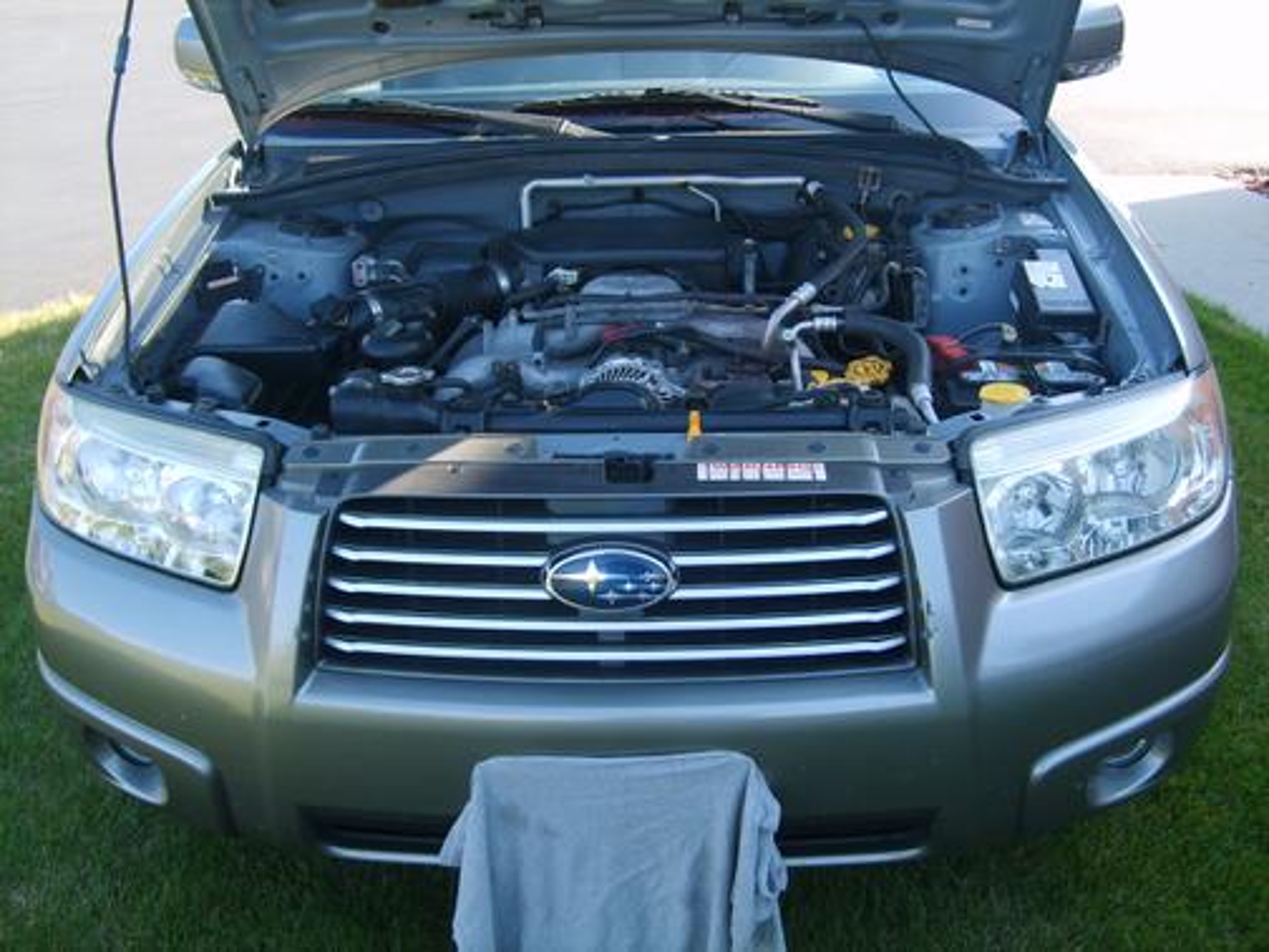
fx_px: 1283
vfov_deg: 40.7
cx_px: 634
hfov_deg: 52.6
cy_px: 476
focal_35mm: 35
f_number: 2.8
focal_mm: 5.8
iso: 50
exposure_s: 1/125
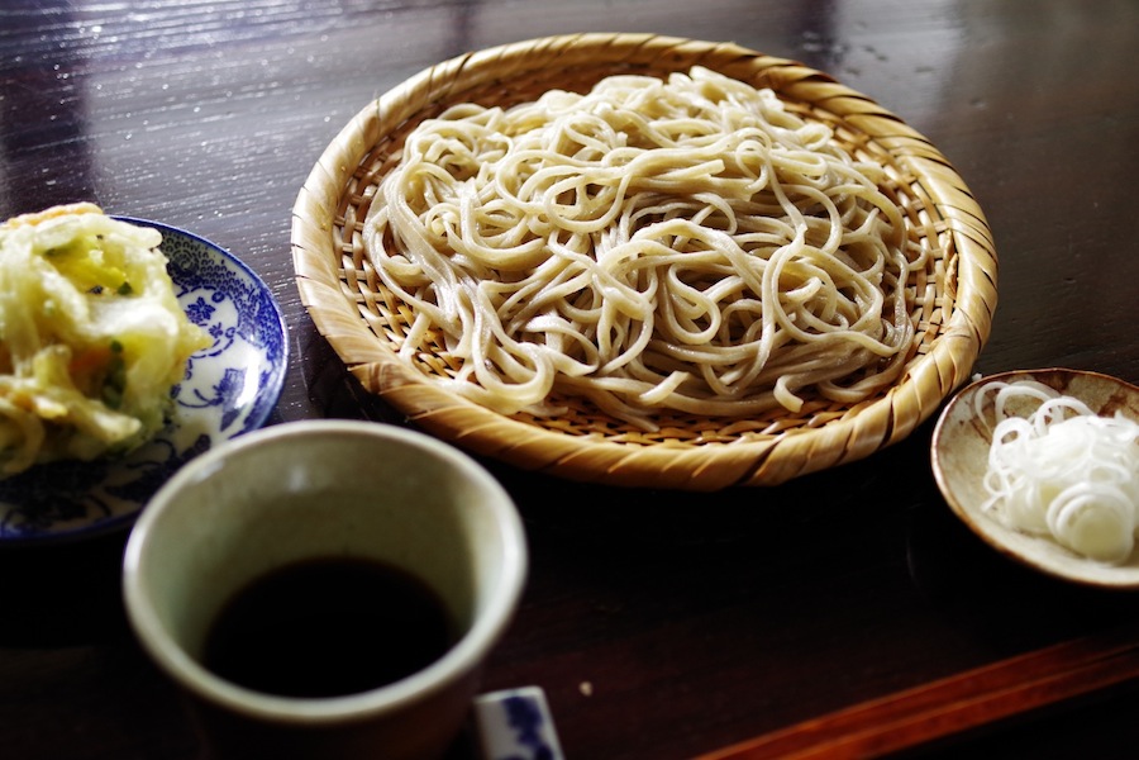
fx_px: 1661
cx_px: 570
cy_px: 380
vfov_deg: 25.8
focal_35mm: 52
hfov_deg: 37.9
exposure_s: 1/60
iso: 800
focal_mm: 35
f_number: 2.8
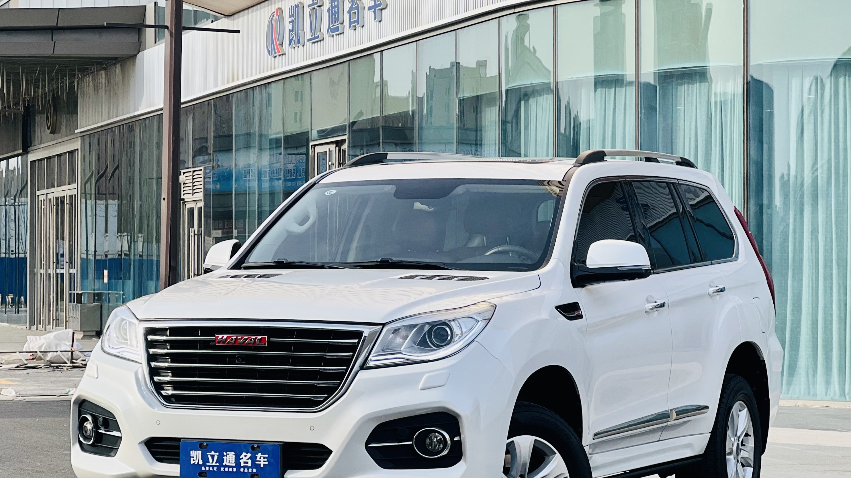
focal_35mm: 84
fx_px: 1895
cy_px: 276
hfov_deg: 25.3
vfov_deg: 14.4
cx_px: 425
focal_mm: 9
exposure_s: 1/362
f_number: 2.8
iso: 32
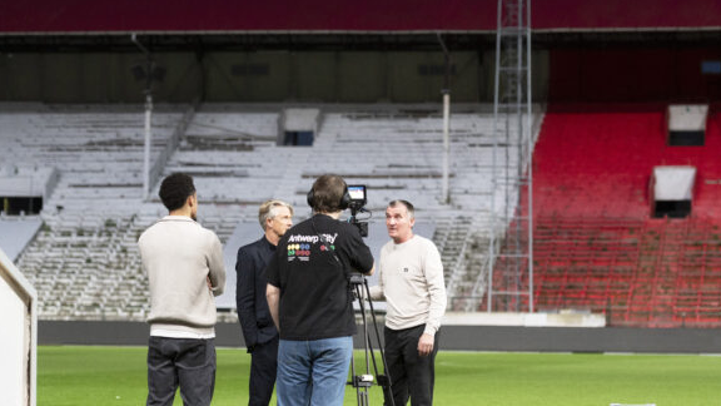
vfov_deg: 9.9
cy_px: 251
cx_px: 444
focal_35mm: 122
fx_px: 2332
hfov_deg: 17.6
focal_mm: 86
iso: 2500
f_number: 2.8
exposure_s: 1/640
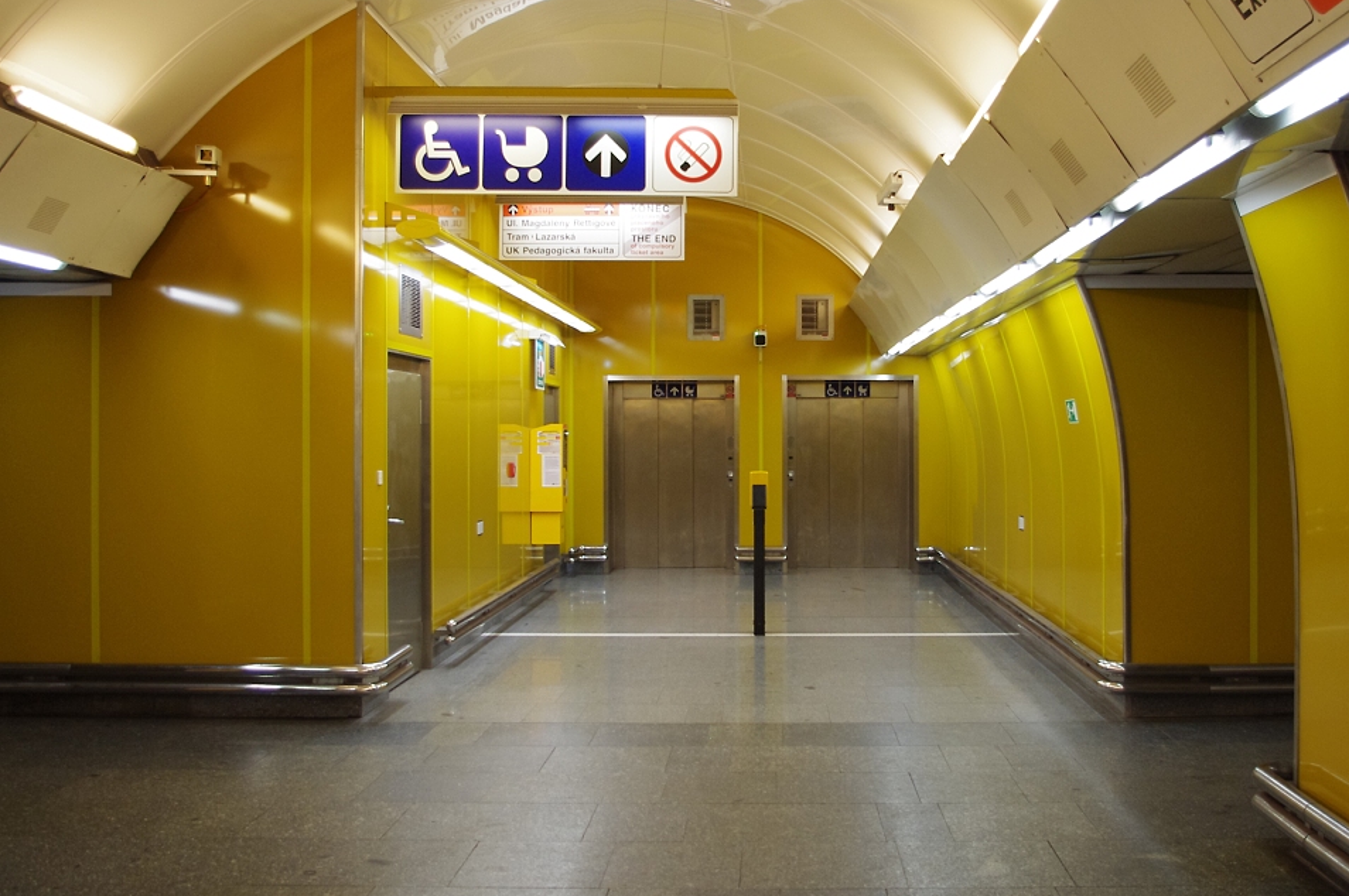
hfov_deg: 49.5
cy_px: 423
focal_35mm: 39
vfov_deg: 34.1
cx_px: 758
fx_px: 1460
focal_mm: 21.25
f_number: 4
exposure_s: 1/50
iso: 800
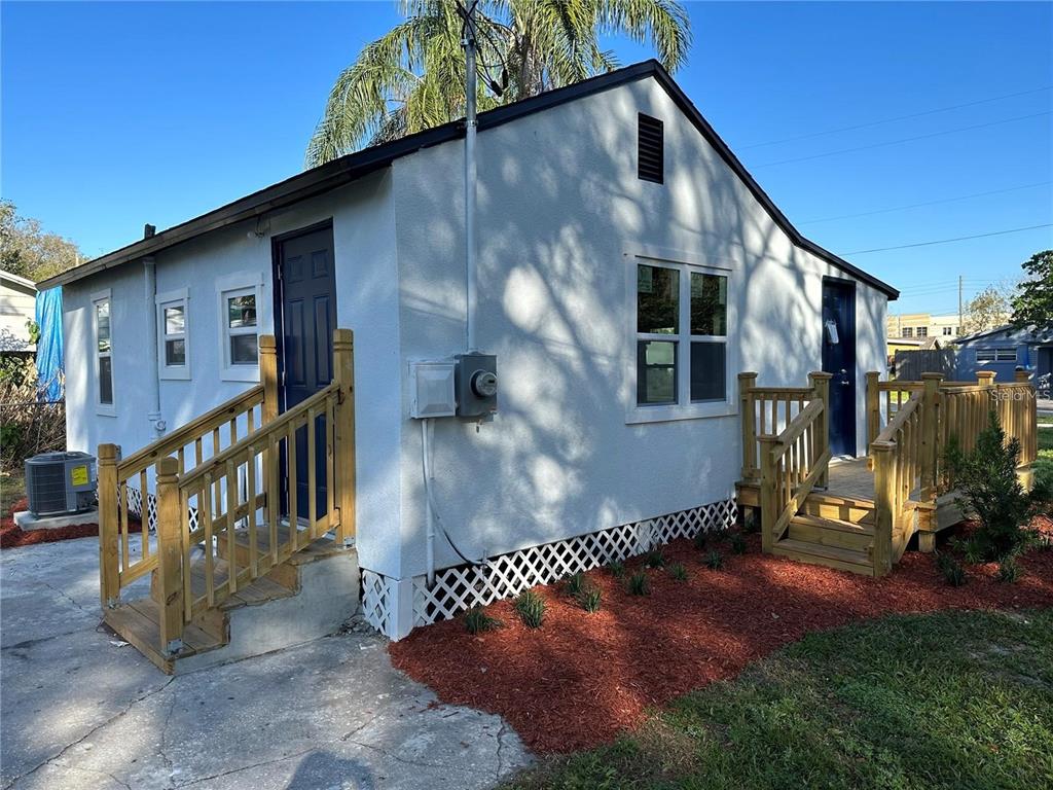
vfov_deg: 56.8
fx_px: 730
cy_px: 395
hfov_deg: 71.6
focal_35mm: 24
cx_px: 526
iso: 80
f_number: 1.78
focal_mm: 6.86
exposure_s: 1/2155
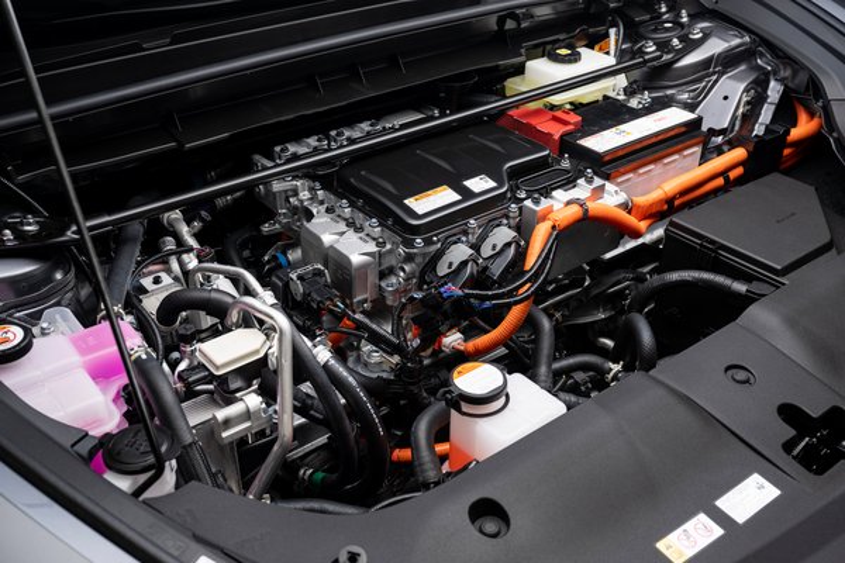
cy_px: 282
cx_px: 422
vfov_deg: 35.1
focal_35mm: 38
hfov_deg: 50.7
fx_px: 892
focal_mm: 38
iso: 200
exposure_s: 1/1.67
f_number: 7.1
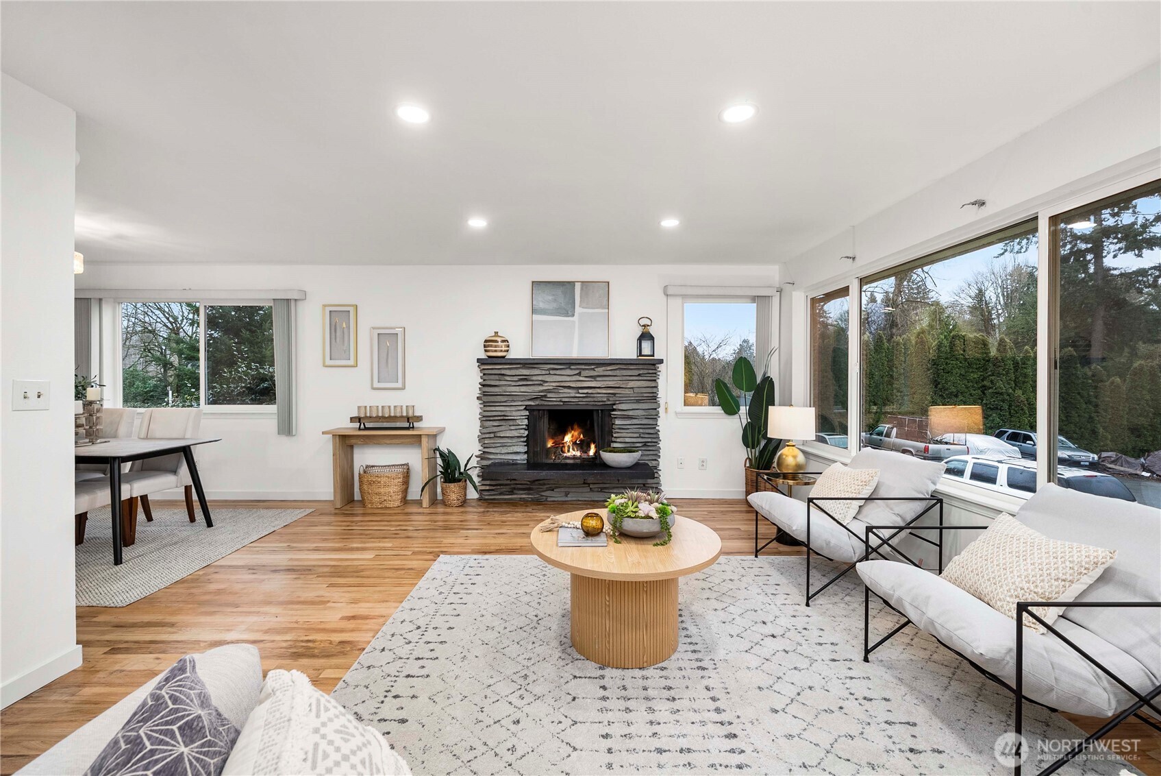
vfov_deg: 85.5
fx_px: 419
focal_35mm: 13
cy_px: 388
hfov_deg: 108.3
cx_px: 580
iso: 100
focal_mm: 13
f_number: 7.1
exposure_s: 1/60
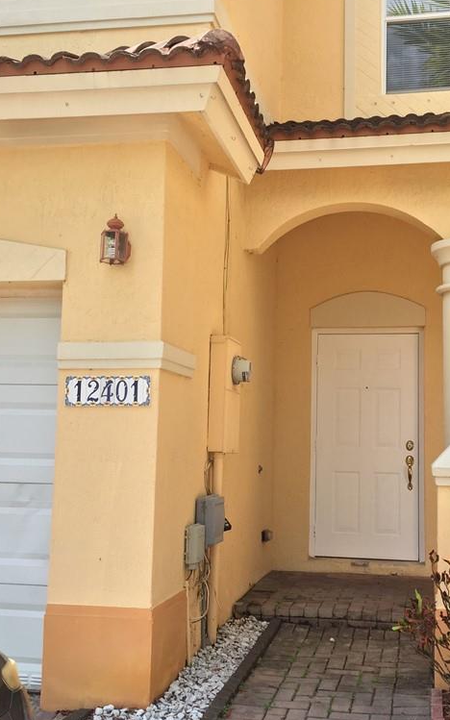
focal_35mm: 42
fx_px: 824
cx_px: 270
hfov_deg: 30.5
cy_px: 355
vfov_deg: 47.2
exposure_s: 1/488
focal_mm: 4.15
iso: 32
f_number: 2.2
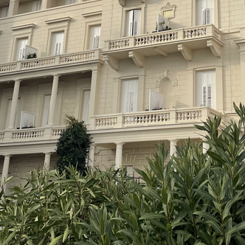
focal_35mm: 65
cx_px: 165
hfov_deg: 26.3
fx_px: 520
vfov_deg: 25.4
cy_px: 8
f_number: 1.6
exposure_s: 1/2959
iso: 32
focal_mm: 4.2
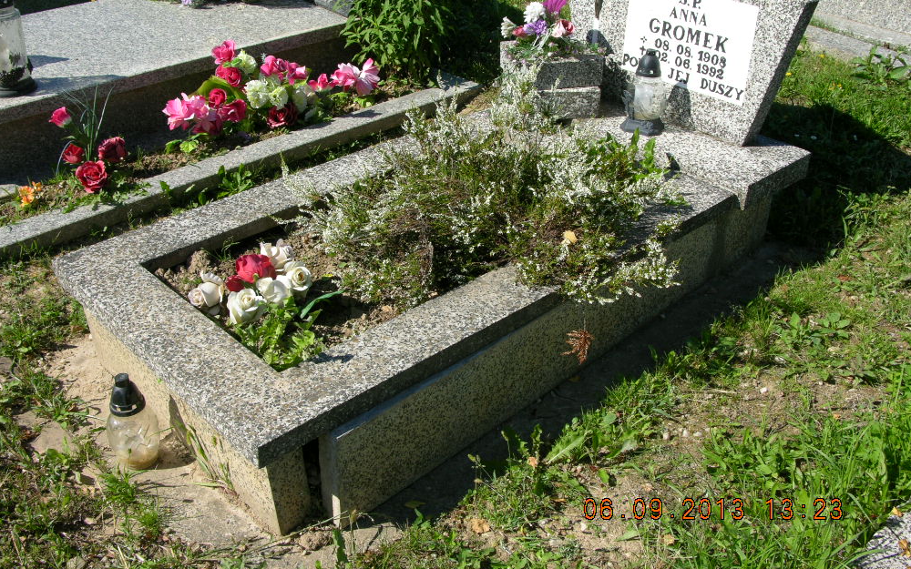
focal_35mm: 38
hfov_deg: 51.5
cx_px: 449
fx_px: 943
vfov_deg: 33.5
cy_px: 233
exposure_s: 1/197
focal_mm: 8.9
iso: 50
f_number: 6.3
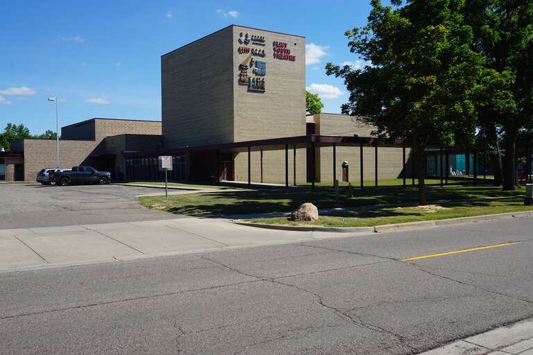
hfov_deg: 55.1
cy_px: 178
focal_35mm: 34
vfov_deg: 38.4
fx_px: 511
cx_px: 266
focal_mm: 23
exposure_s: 1/125
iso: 100
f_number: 11
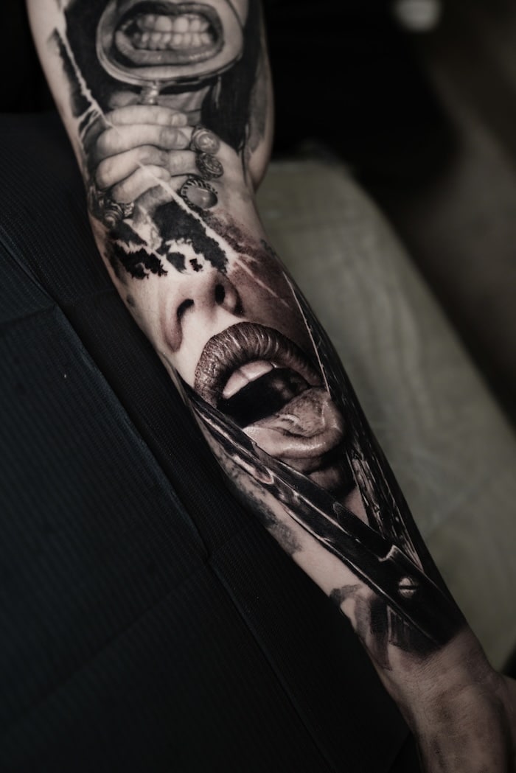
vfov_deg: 33.4
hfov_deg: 22.6
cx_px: 258
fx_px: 1289
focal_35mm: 60
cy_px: 386
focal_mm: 60
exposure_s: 1/125
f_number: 4.5
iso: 1250
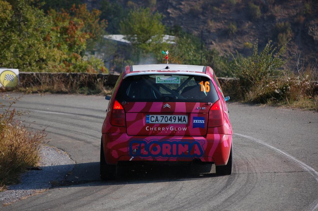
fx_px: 1125
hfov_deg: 16.1
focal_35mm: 128
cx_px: 159
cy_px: 106
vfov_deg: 10.7
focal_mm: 85
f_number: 4.5
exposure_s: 1/1250
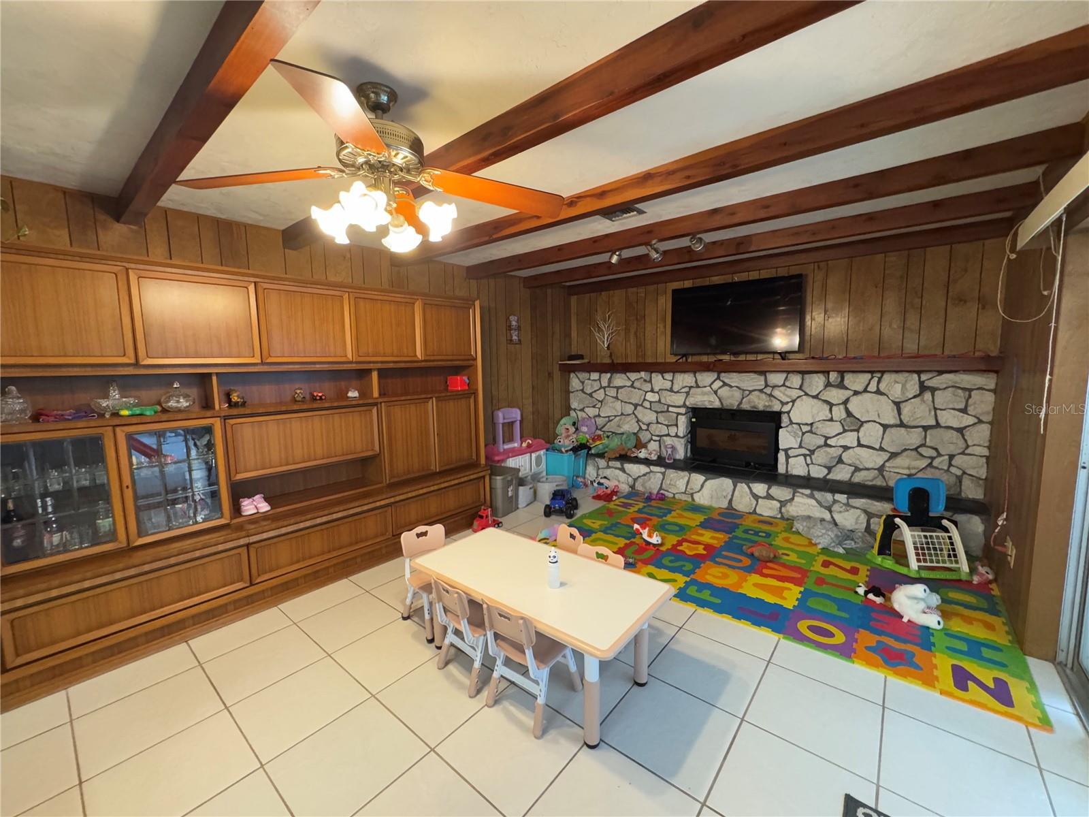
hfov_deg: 102.1
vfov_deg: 85.7
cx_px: 544
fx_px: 440
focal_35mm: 14
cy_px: 408
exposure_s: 1/60
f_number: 2.2
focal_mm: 2.22
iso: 800
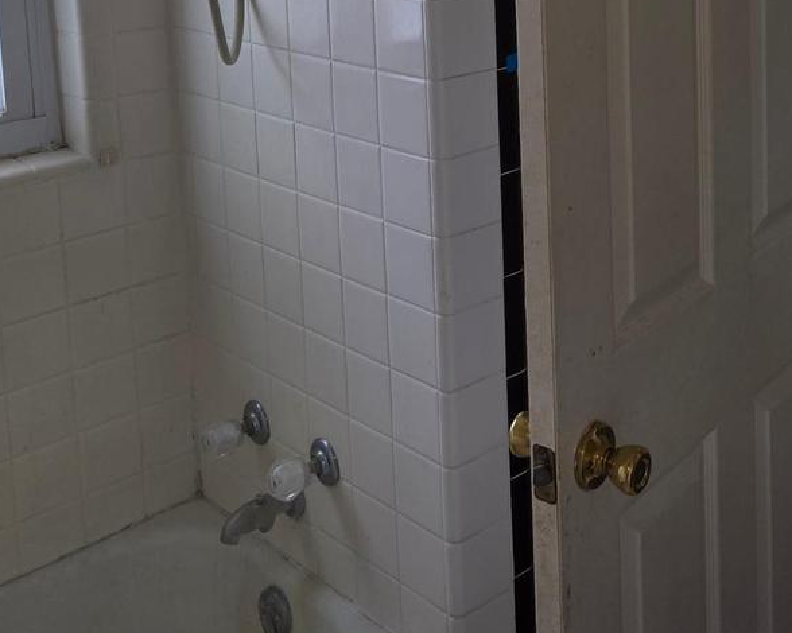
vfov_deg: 25.9
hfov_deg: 33.8
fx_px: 1289
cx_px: 541
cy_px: -26
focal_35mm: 55
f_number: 1.8
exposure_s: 1/120
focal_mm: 5.4
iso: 25
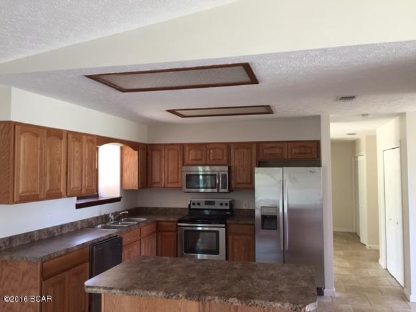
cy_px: 156
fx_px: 349
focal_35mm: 29
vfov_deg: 48.2
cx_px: 208
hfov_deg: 61.7
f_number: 2.2
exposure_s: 1/30
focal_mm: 4.15
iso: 125
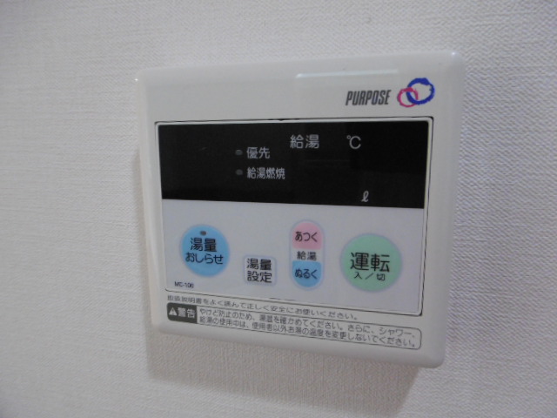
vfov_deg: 56.8
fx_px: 386
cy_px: 209
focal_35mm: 24
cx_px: 278
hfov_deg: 71.6
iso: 400
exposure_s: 1/40
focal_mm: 4.3
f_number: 3.1
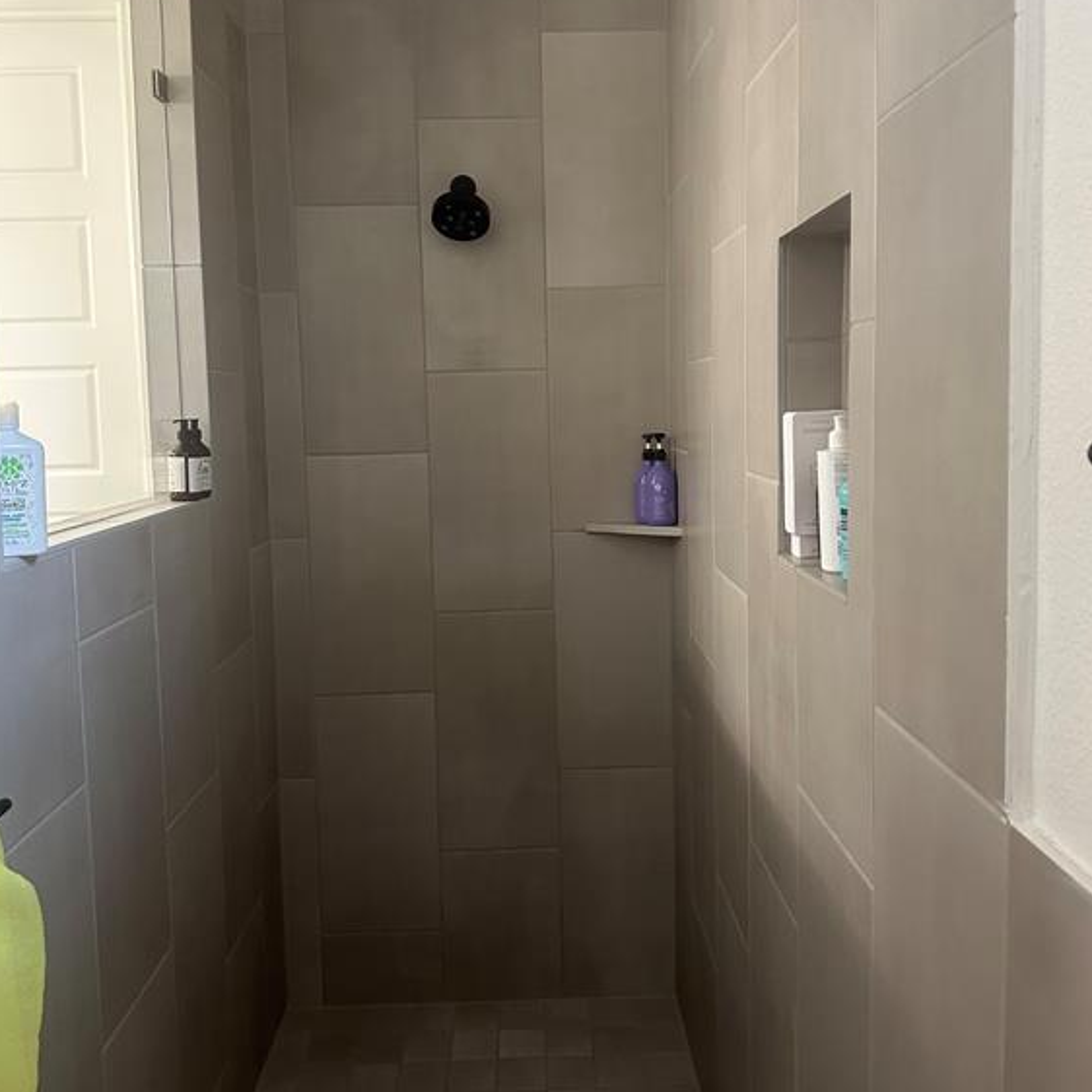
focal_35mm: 29
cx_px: 548
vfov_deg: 55.4
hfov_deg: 55.6
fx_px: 1035
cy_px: 470
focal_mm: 6.86
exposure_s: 1/60
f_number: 1.78
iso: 400
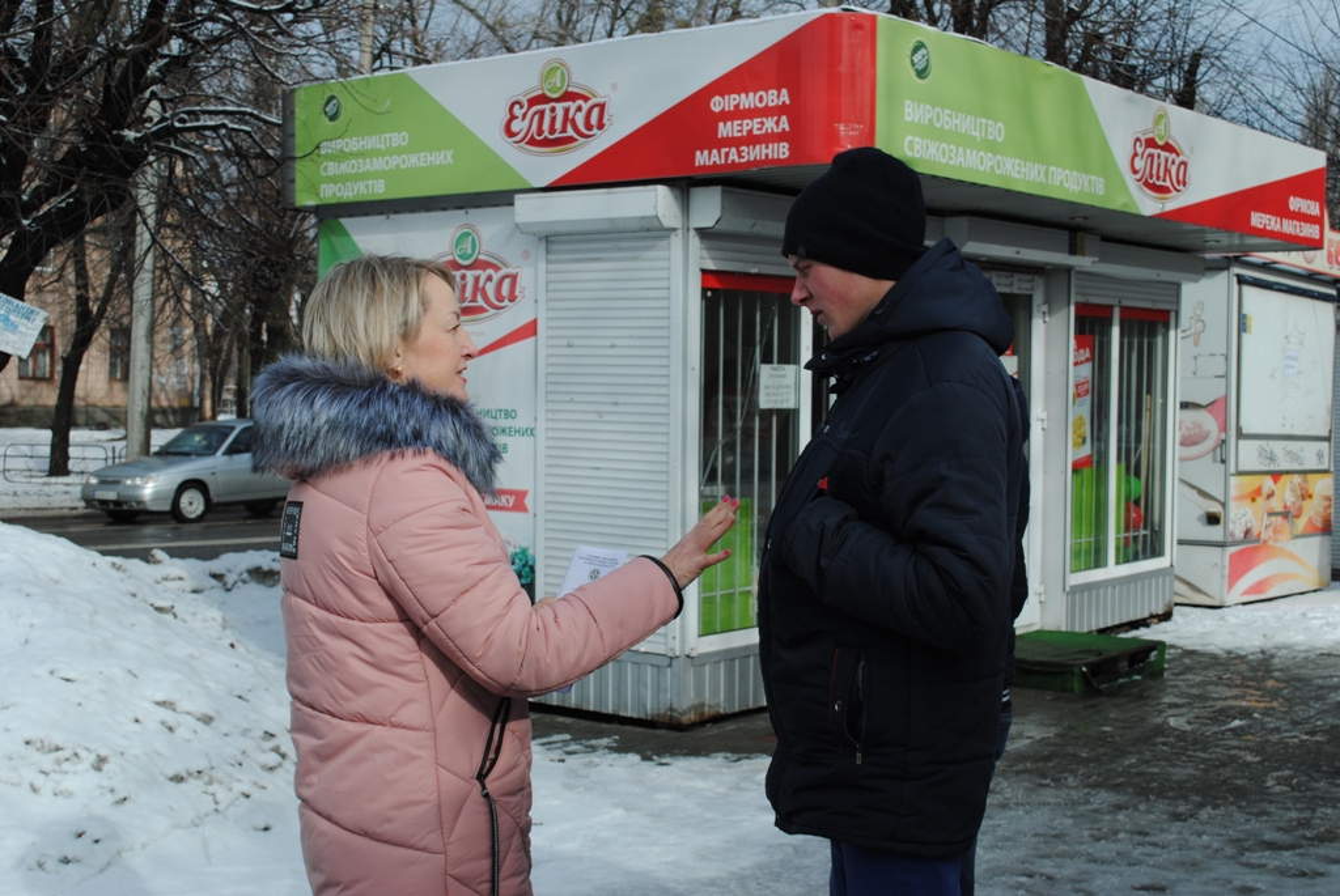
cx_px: 670
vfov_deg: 28.1
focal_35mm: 48
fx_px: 1788
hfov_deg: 41.1
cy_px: 448
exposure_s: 1/320
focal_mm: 32
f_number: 9
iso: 100
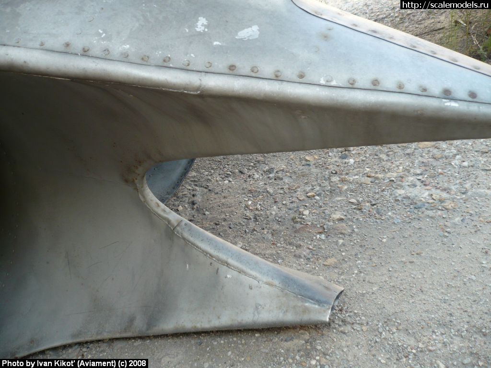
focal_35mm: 35
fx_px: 496
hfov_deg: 52.6
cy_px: 184
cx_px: 246
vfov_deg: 40.7
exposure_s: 1/80
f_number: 2.8
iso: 100
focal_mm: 5.8
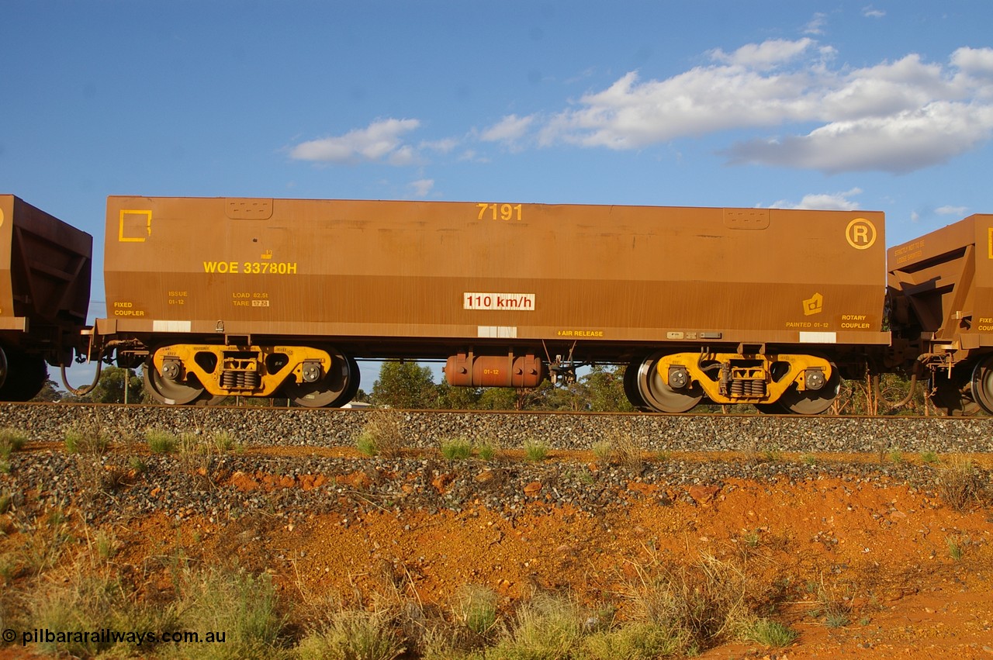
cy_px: 330
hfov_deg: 49.6
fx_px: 1075
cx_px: 496
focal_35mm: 39
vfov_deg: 34.1
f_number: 8
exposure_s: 1/500
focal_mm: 26
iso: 200
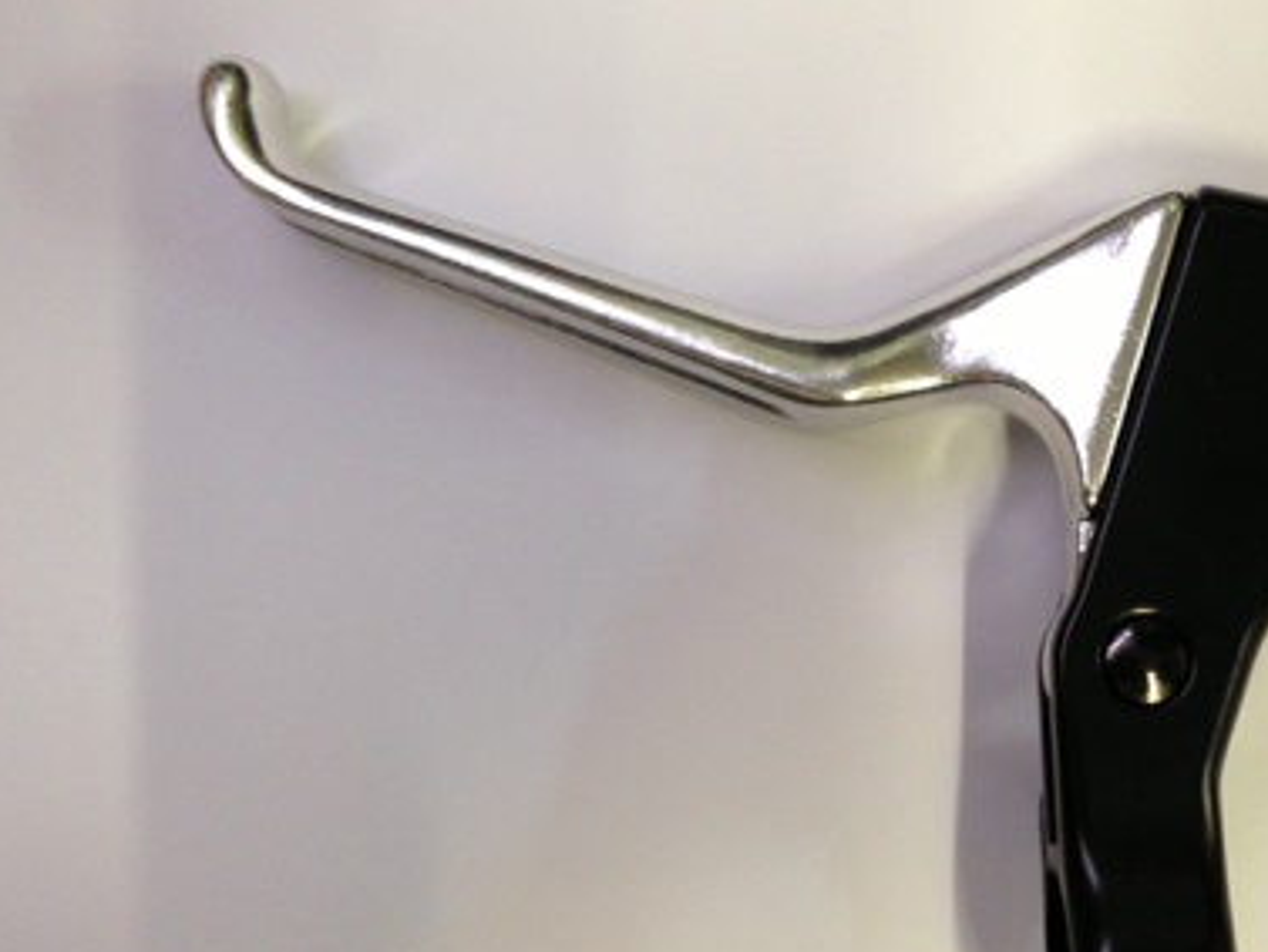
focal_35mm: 56
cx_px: 905
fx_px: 2052
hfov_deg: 33.8
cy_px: 508
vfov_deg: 26.1
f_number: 2.4
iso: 100
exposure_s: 1/20
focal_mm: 4.13
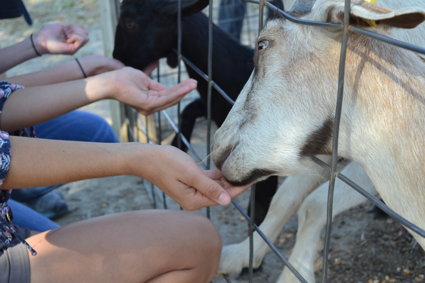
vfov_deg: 25.1
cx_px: 212
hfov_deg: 36.9
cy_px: 142
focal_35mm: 54
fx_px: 637
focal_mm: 36
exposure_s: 1/125
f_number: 5.6
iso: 220
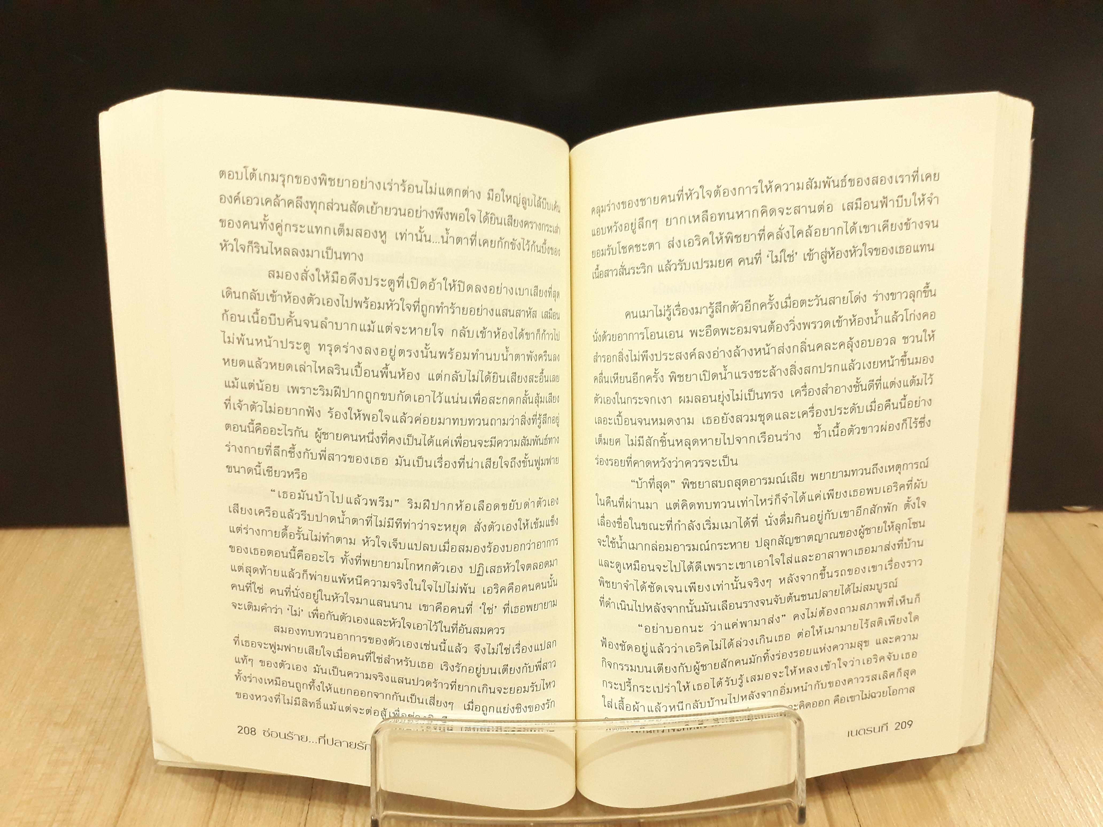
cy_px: 414
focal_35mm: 27
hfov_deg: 65.3
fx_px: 860
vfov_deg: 51.4
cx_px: 552
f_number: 1.9
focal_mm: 3.6
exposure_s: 1/17
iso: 400
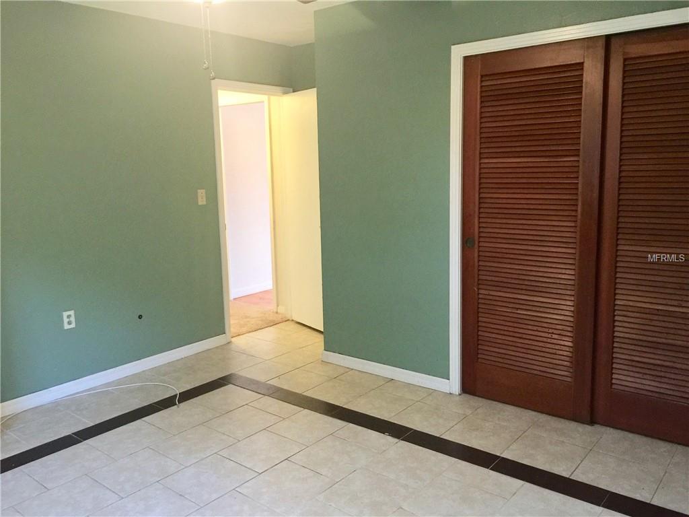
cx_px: 344
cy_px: 258
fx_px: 577
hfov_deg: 61.7
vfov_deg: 48.2
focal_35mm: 29
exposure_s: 1/8
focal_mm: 4.15
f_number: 2.2
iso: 100
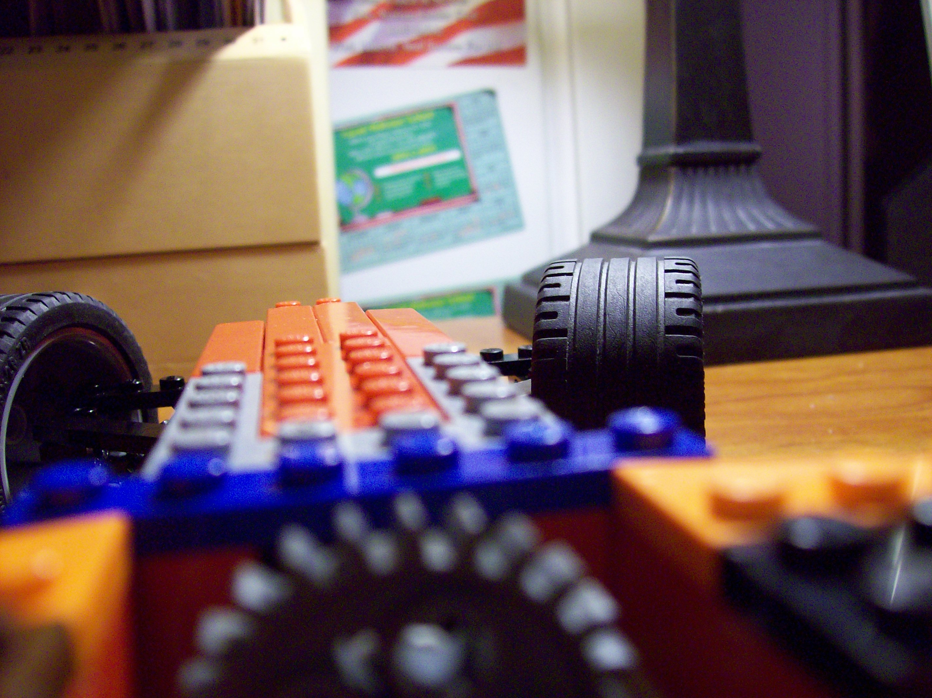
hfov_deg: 51.4
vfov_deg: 39.6
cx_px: 466
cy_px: 349
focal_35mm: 36
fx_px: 969
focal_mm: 6
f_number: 2.7
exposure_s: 1/14
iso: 160
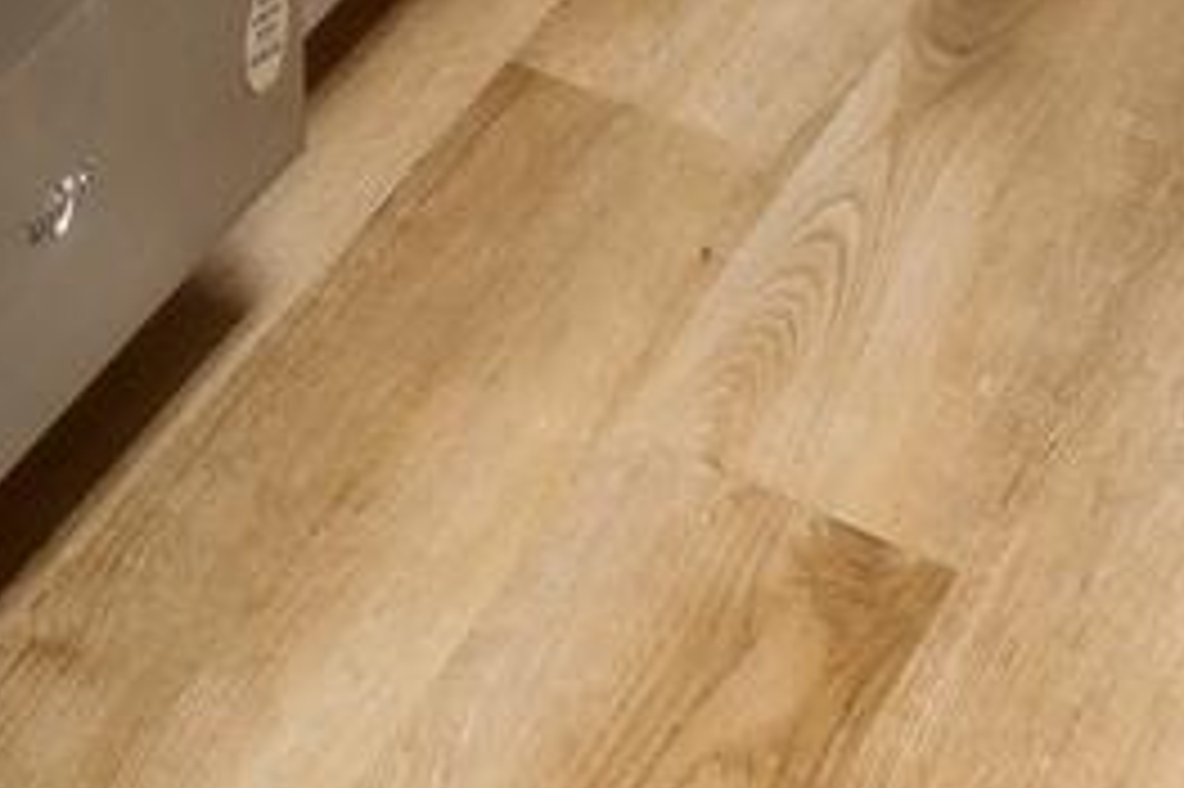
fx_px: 3845
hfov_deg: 13.7
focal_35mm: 117
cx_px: -1477
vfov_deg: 8.5
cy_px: -1975
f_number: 8
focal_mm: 10
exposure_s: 1/2.5
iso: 100
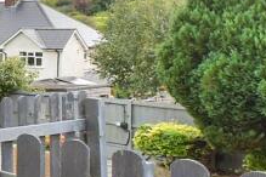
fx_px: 517
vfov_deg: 19.3
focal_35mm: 70
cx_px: -351
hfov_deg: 15.9
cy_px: 45
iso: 160
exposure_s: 1/160
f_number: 6.3
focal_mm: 10
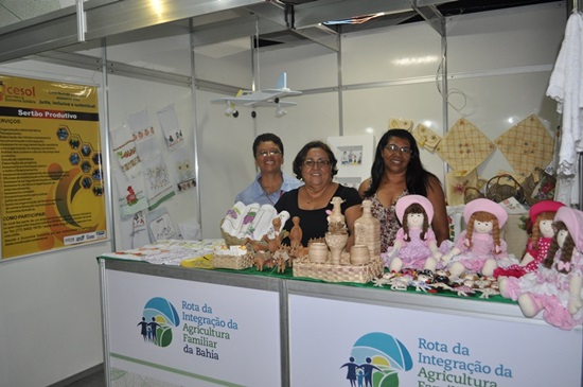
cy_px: 194
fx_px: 485
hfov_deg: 62.0
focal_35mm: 30
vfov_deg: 43.5
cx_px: 292
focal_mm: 20
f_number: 3.8
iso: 800
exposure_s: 1/60
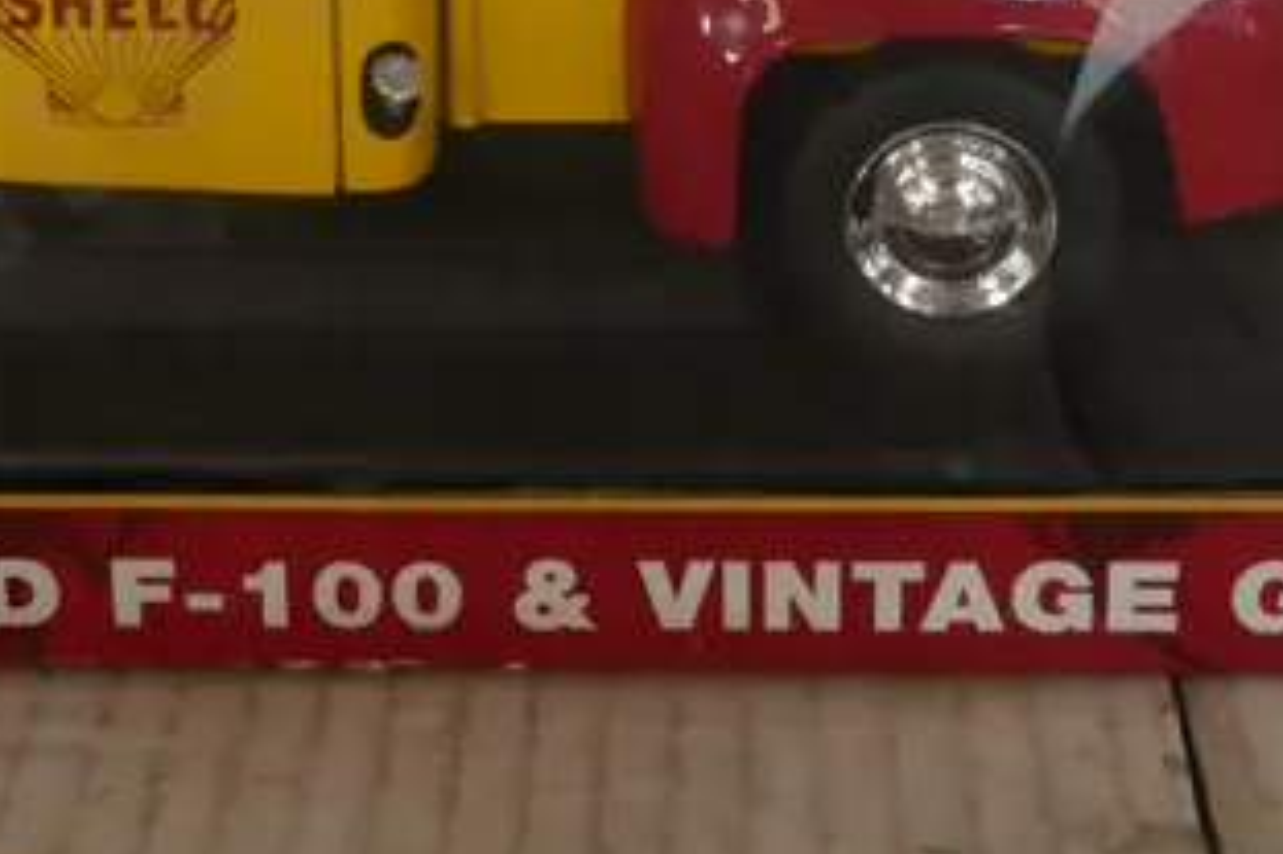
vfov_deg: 13.8
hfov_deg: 21.2
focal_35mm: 96
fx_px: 3419
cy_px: -221
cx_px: 499
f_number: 3.5
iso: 1000
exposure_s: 1/60
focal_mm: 14
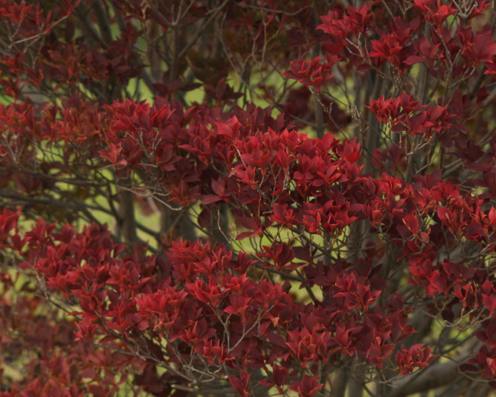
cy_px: 219
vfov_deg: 11.3
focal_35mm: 136
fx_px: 1996
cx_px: 288
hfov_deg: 14.2
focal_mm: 70
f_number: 5.6
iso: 1600
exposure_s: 1/125
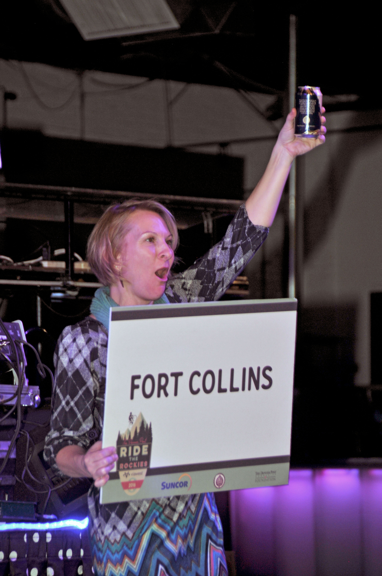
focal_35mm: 202
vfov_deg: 10.2
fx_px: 3231
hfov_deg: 6.8
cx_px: 191
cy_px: 288
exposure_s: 1/50
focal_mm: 135
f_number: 5.6
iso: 320
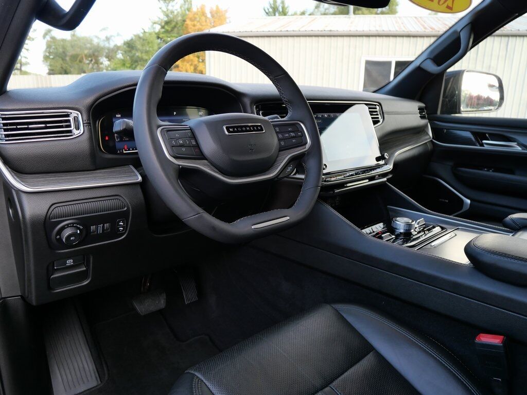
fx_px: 365
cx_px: 264
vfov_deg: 56.8
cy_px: 198
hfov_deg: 71.6
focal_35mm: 24
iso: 200
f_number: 3.5
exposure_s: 1/100
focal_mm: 12
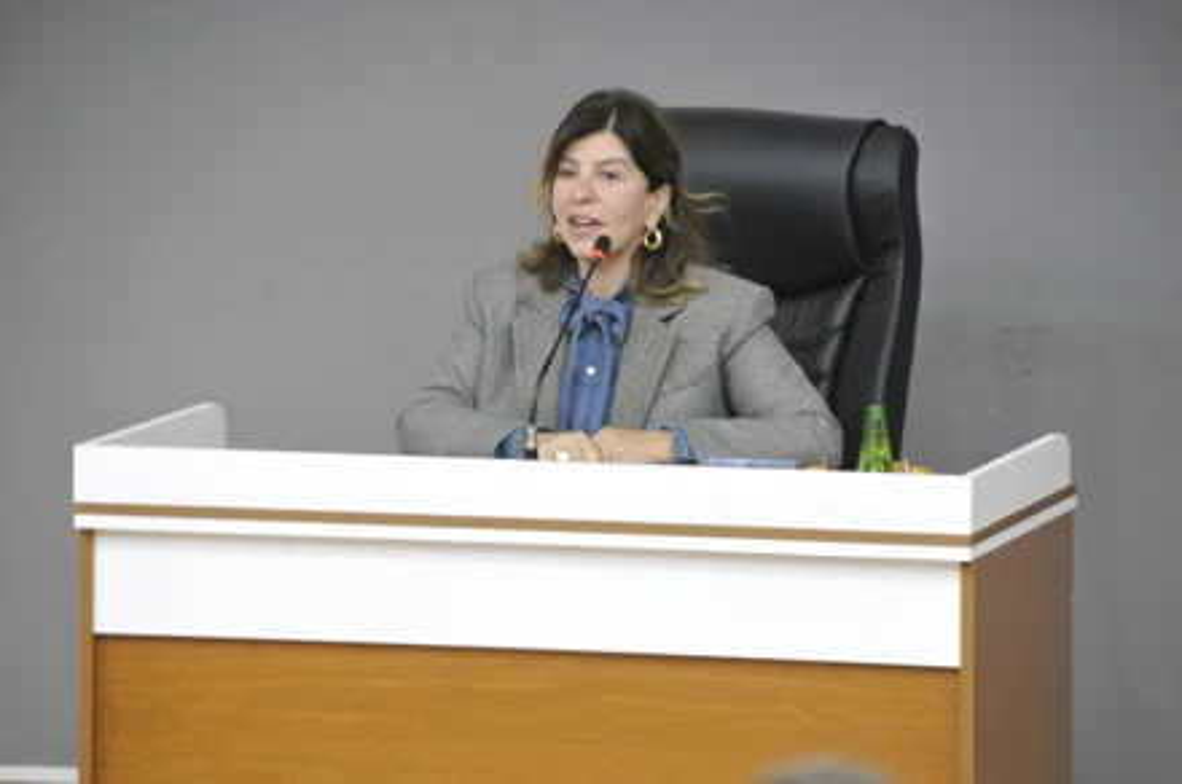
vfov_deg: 4.6
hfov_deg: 6.9
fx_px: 9835
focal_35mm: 300
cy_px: 392
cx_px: 591
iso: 1250
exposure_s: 1/13
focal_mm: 200
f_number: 5.6
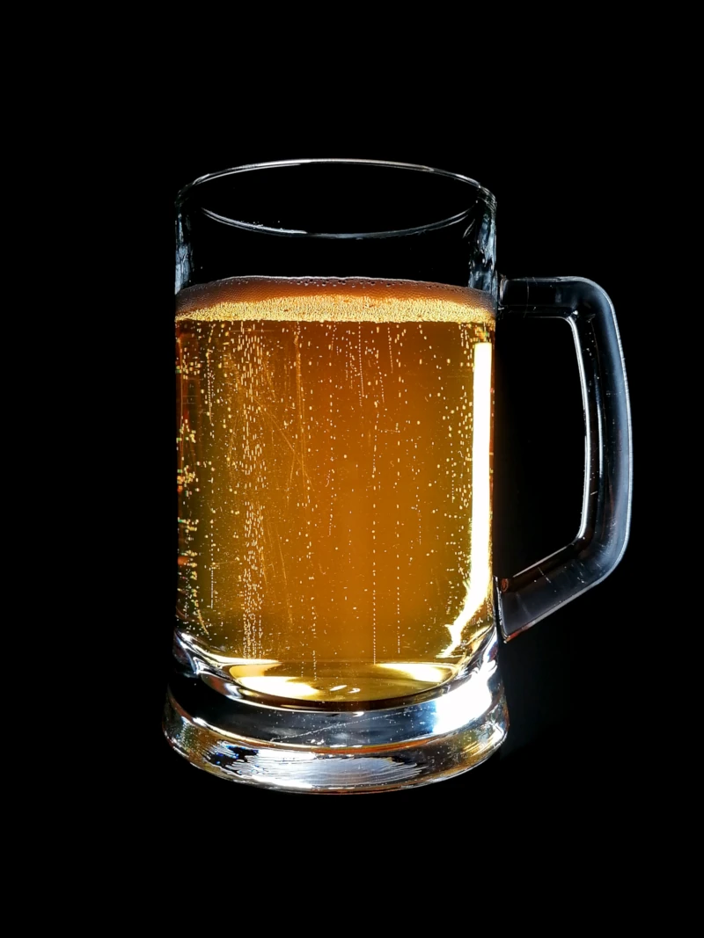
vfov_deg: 65.3
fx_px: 732
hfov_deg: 51.3
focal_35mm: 27
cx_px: 352
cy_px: 469
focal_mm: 4.75
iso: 100
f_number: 1.8
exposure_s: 1/60
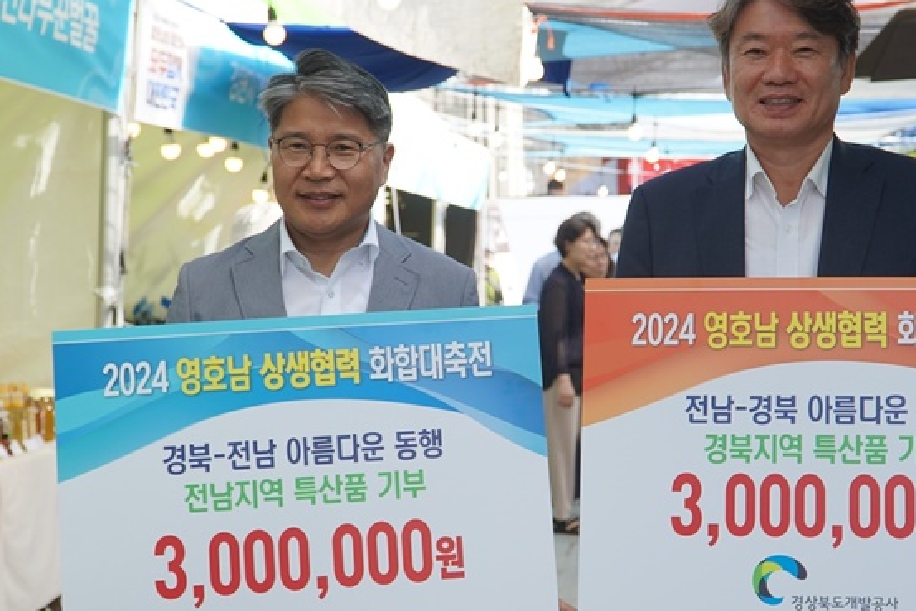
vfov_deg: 19.5
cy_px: 336
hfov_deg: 28.8
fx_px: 1781
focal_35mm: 70
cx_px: 548
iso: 100
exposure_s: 1/200
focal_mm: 29
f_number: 4
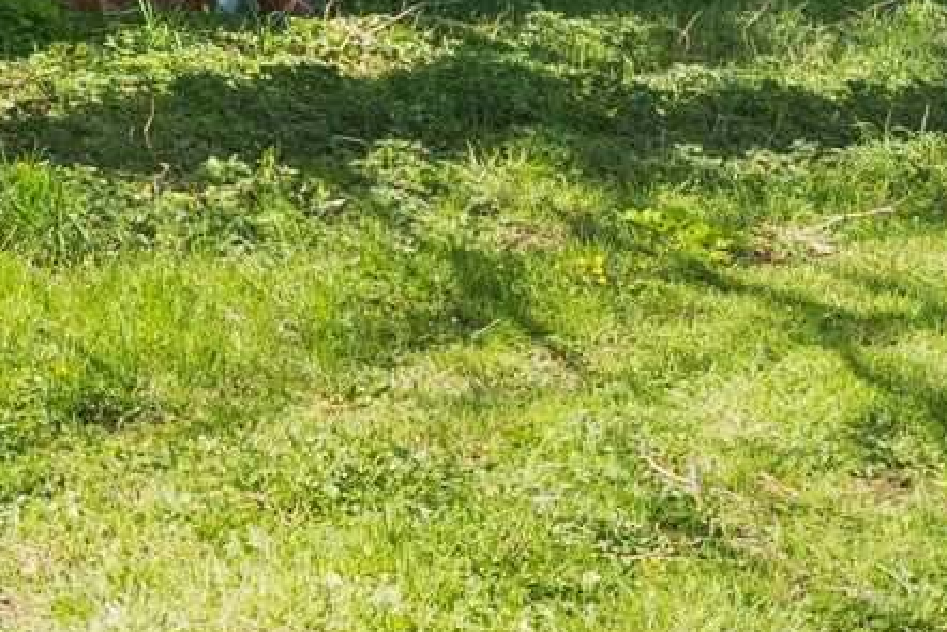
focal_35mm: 134
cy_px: -418
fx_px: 3537
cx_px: -1020
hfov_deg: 13.0
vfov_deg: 9.8
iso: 800
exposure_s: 1/500
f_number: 7.1
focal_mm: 19.8
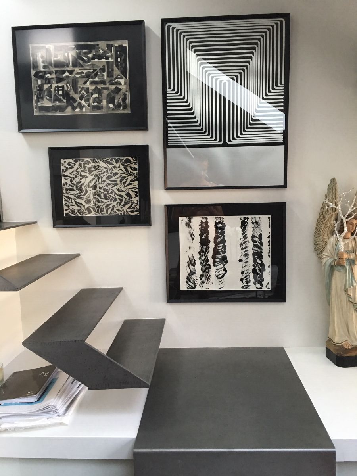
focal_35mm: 29
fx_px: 399
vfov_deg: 61.7
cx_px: 178
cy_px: 238
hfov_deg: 48.2
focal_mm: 4.15
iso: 80
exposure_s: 1/17
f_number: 2.2
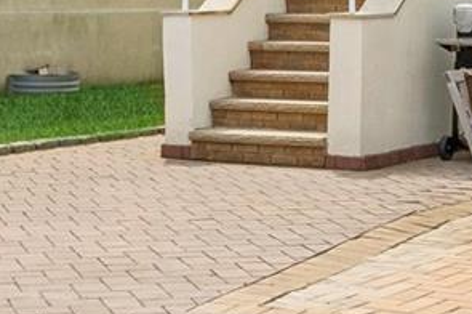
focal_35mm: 139
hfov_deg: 14.7
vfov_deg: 9.7
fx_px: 1820
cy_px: -34
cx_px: 317
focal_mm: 20
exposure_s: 1/250
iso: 100
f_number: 11
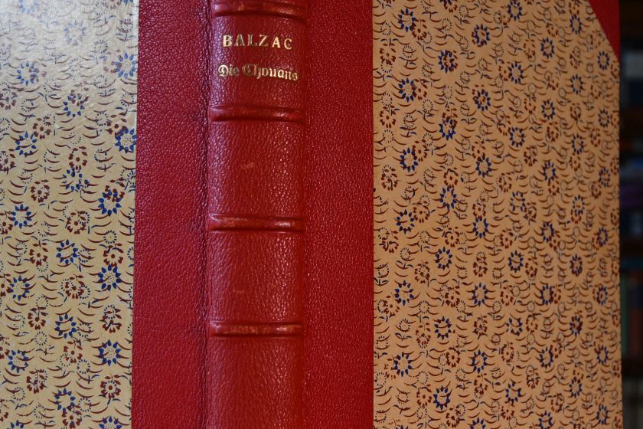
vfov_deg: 27.0
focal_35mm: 50
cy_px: 242
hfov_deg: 39.5
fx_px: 893
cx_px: 266
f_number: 3.5
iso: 720
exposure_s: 1/250
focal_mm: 20
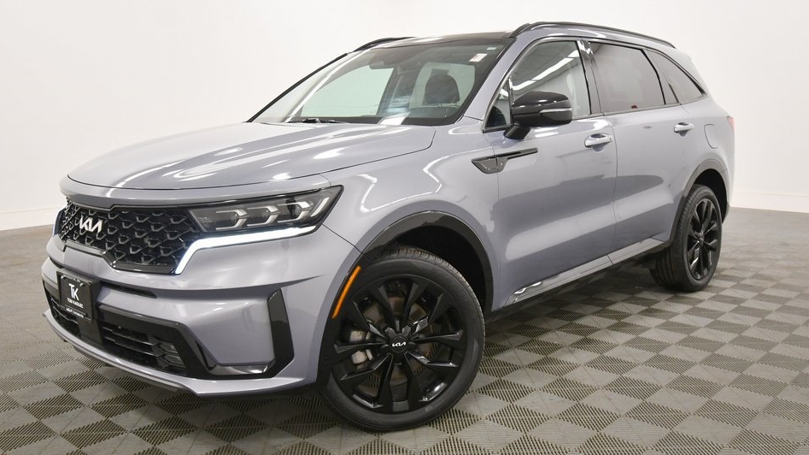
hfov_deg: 58.0
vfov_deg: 34.6
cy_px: 225
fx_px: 729
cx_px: 394
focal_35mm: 34
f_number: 5.6
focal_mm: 20
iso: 1100
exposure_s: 1/125
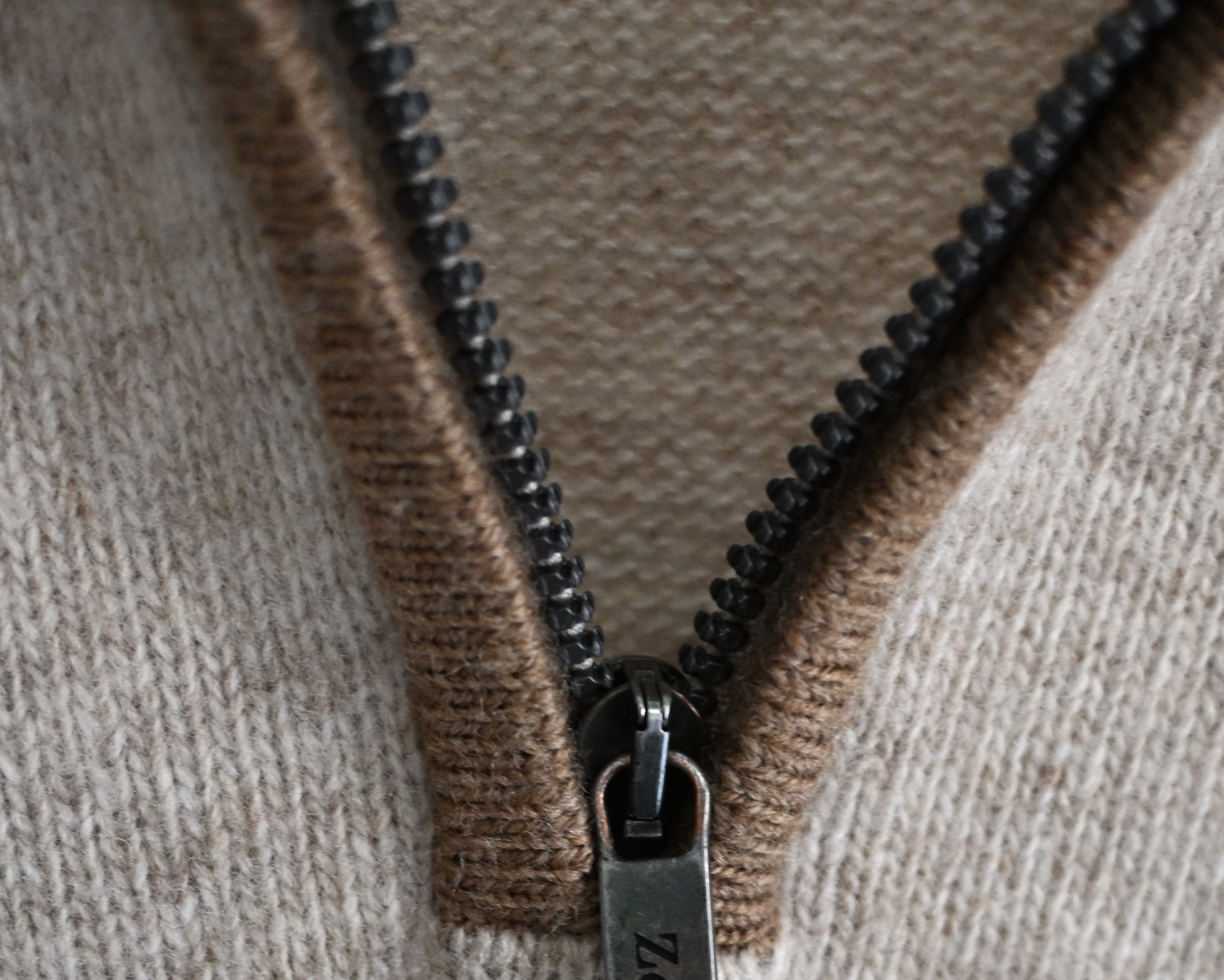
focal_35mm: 51
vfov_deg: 28.4
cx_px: 615
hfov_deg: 36.7
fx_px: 1848
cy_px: 906
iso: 800
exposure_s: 1/30
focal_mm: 24
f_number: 4.2
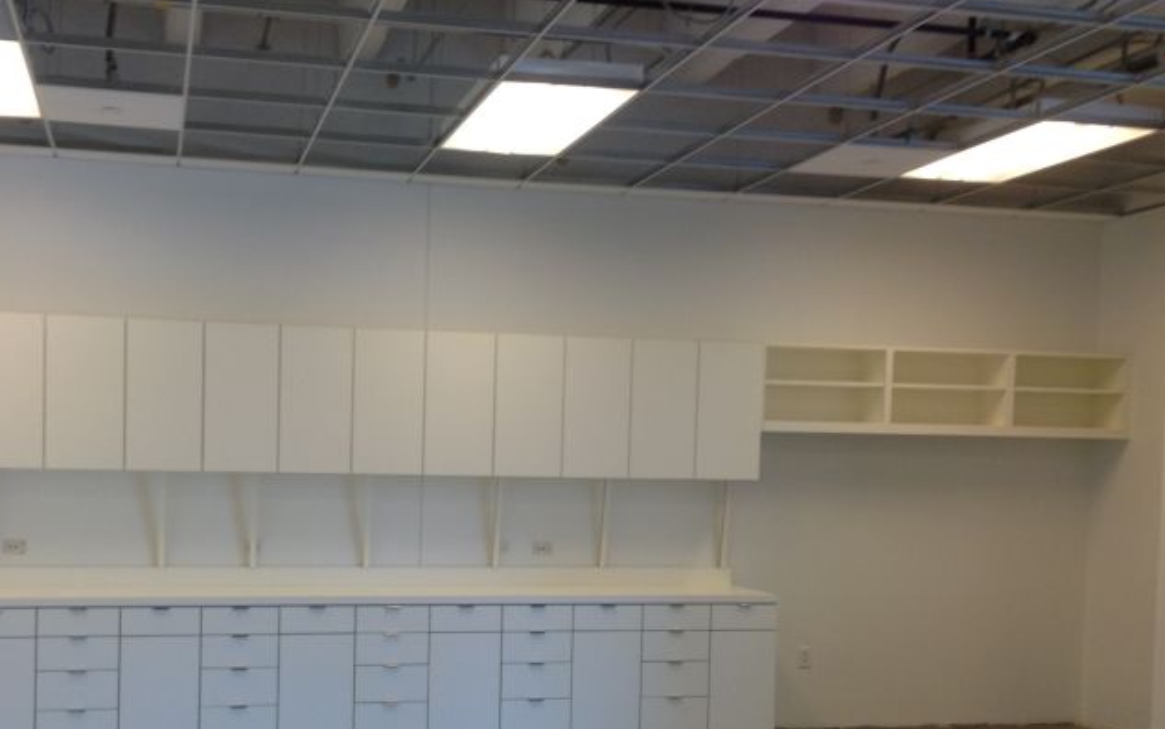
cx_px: 459
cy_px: 523
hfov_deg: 42.4
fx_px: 1493
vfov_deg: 27.2
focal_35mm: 47
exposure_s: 1/40
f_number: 2.4
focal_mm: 4.28
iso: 64
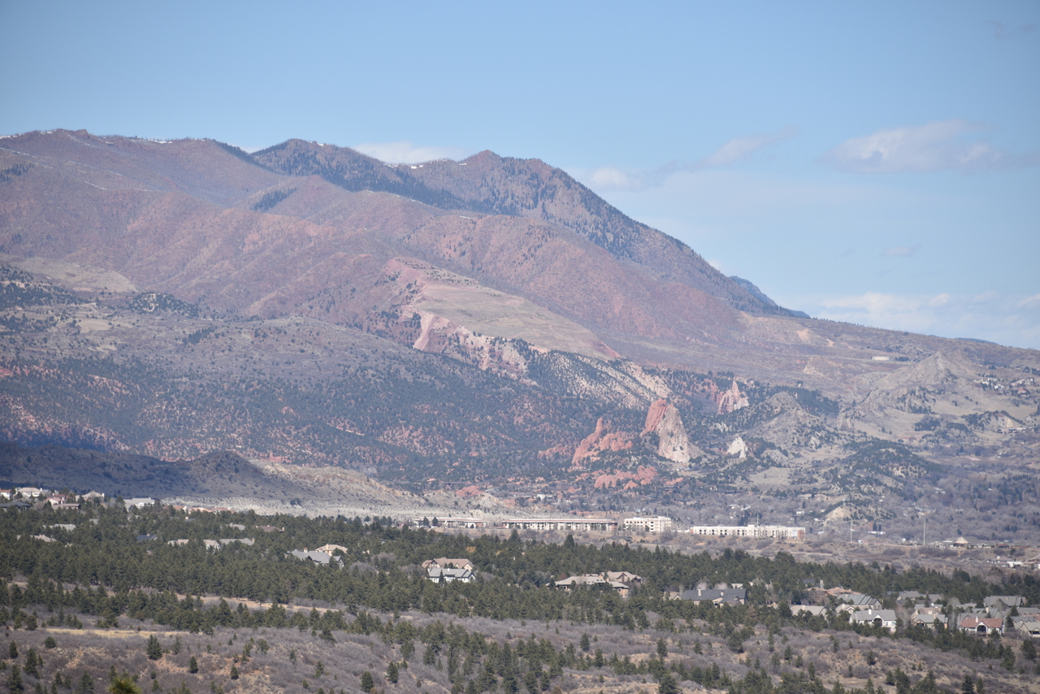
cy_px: 347
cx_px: 520
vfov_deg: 6.0
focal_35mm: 230
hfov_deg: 8.9
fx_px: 6646
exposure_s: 1/500
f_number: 7.1
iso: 100
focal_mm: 230
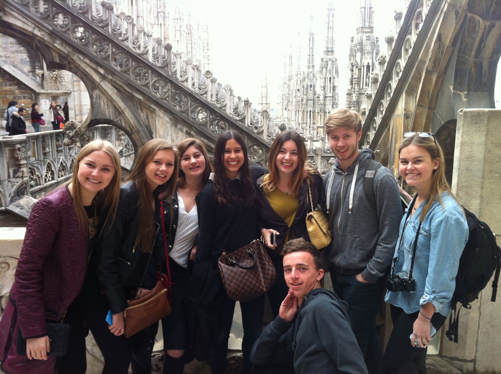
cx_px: 250
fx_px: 506
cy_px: 187
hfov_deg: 52.7
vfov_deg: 40.6
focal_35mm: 35
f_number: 2.8
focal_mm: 3.85
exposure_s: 1/187
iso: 80
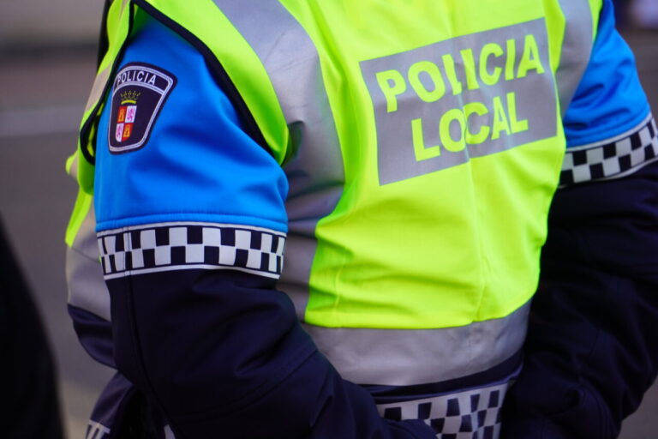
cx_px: 329
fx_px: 3975
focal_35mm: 218
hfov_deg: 9.5
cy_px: 220
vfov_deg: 6.3
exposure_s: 1/250
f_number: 5.6
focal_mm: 145
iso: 400
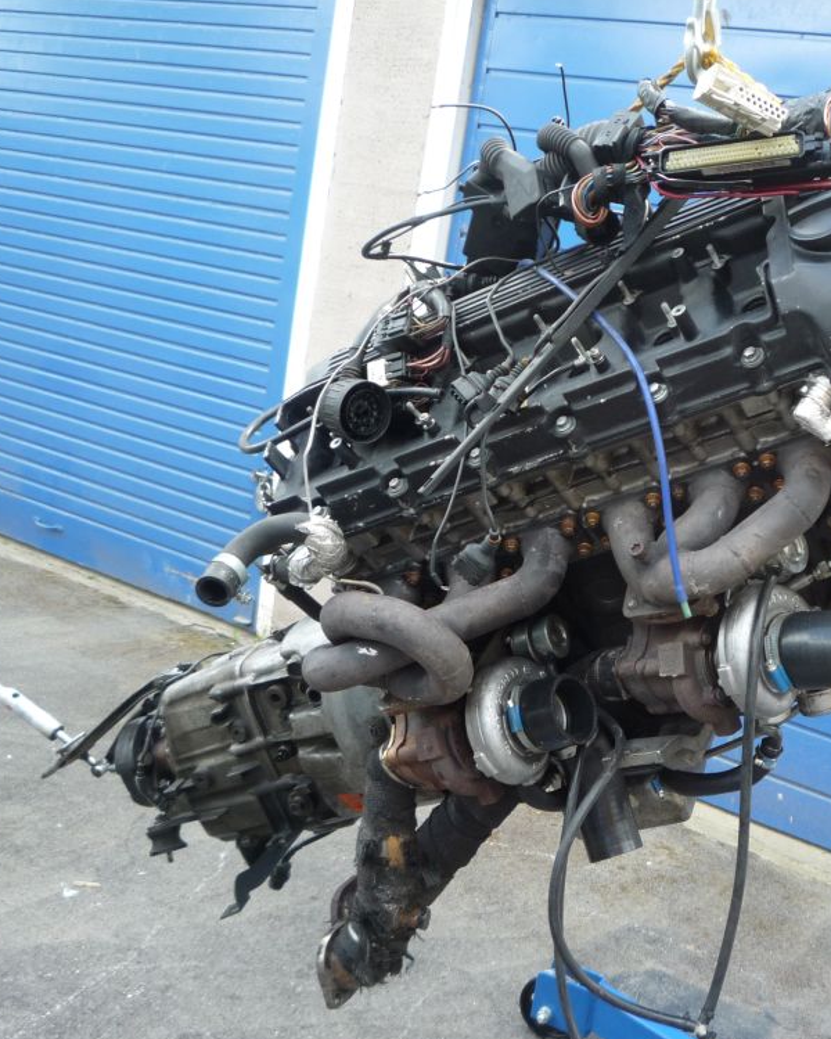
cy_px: 528
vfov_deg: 45.8
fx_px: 1230
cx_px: 600
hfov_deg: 36.6
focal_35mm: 40
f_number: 3.3
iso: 100
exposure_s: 1/60
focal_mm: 5.2
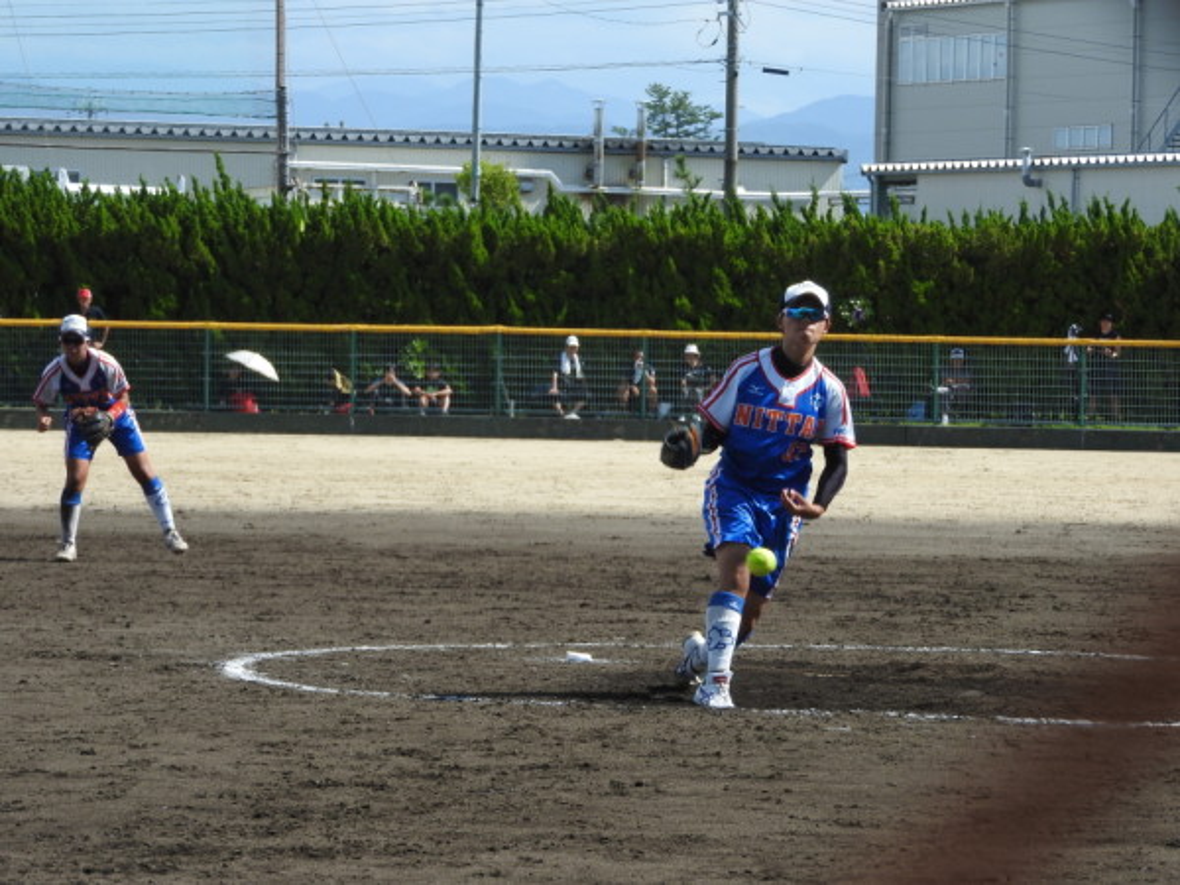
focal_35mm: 170
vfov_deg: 8.7
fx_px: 5795
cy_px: 442
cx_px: 590
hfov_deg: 11.6
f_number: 5.2
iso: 100
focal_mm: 30.5
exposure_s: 1/500
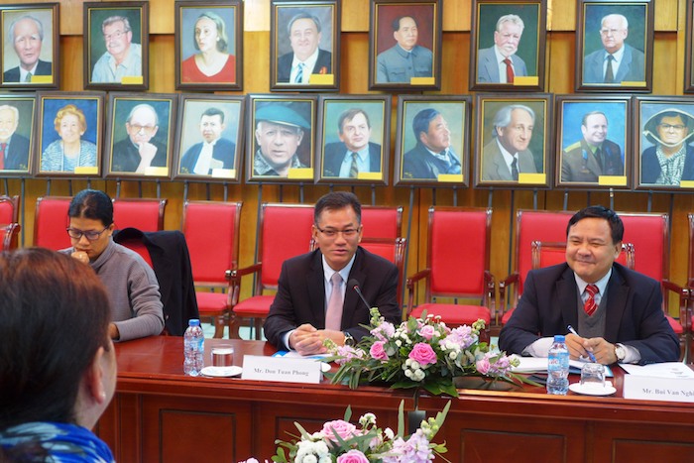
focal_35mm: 50
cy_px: 232
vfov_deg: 27.0
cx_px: 347
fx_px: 964
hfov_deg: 39.6
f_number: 1.9
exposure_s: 1/8
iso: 100
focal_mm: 9.8
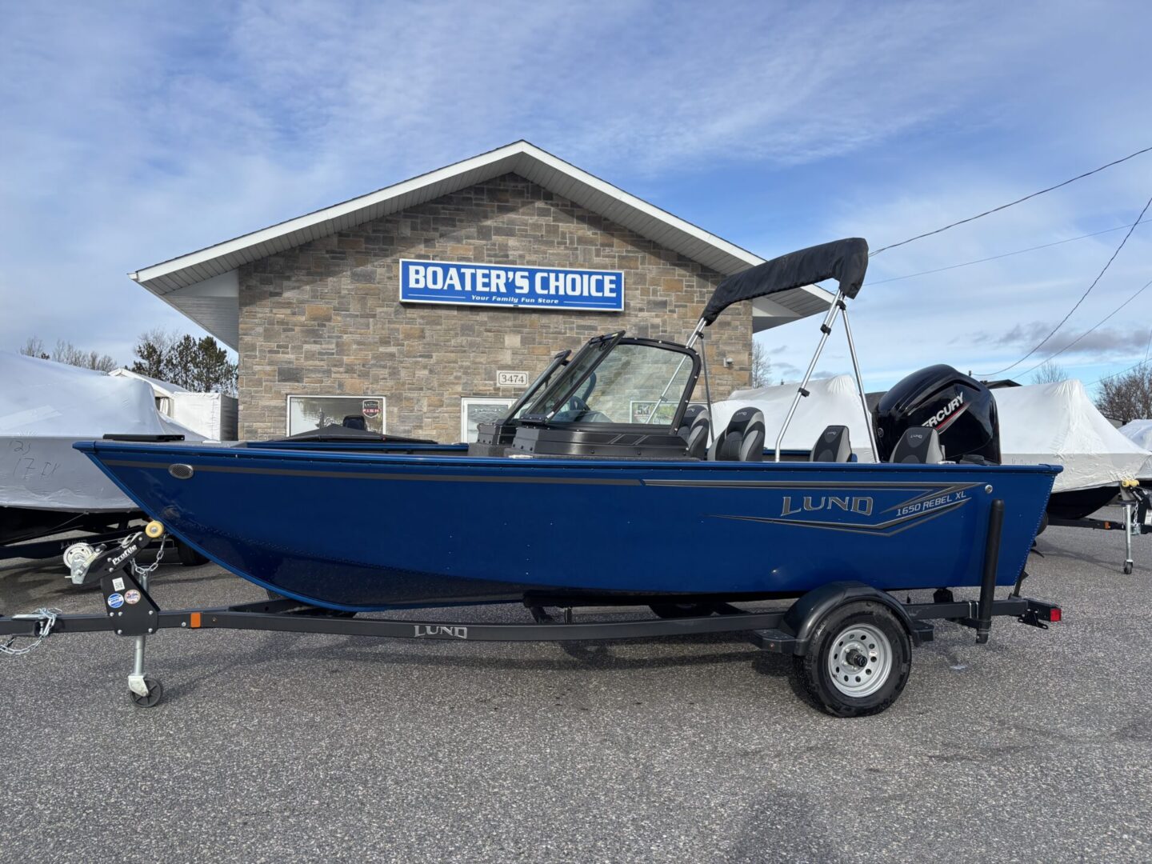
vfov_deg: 53.1
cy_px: 432
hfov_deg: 67.3
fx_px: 865
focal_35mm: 26
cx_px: 576
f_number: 1.6
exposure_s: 1/2062
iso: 50
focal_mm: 5.96
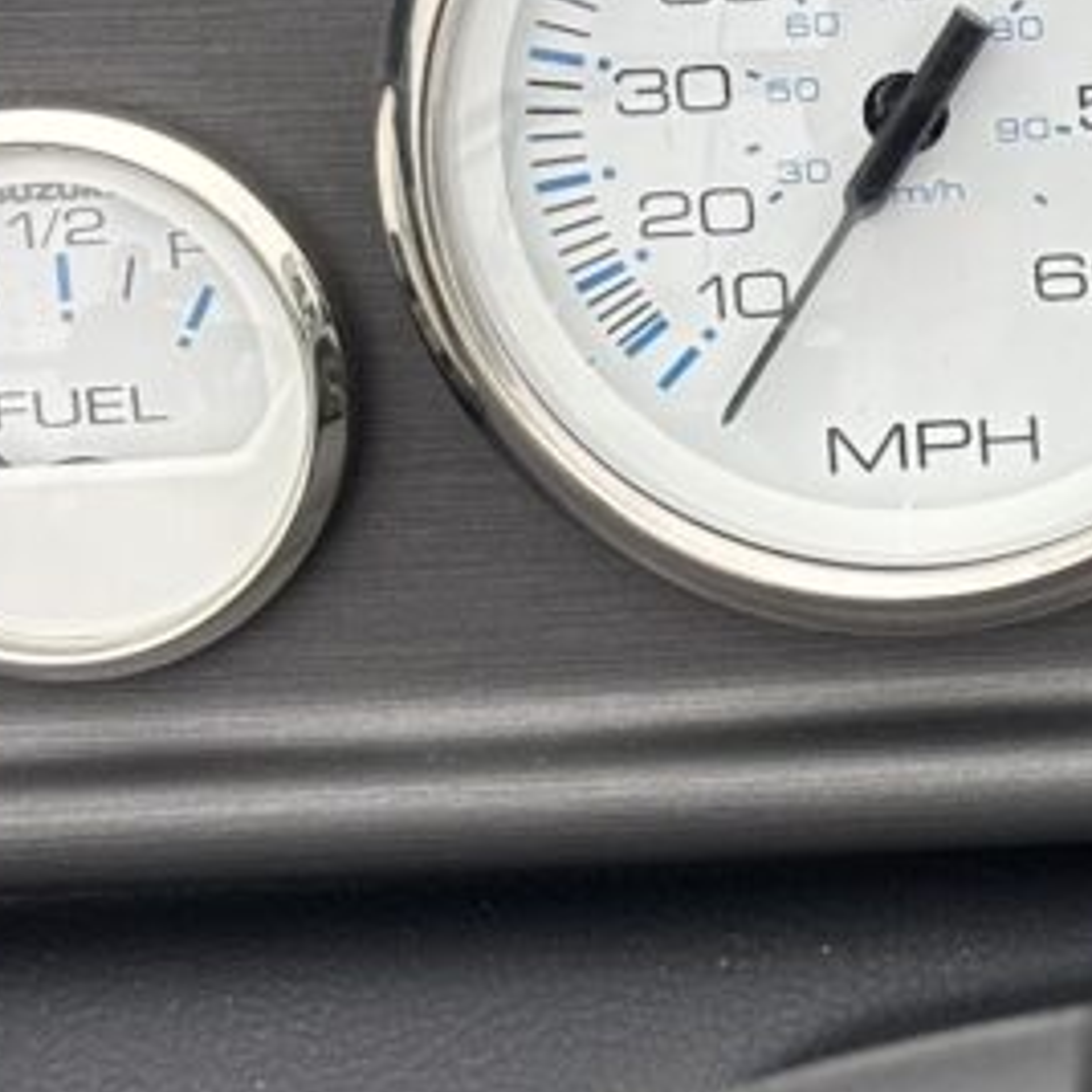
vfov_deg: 9.5
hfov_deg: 9.3
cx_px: 1591
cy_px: 53
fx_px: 6531
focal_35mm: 183
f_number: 1.6
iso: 32
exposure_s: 1/301
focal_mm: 5.96
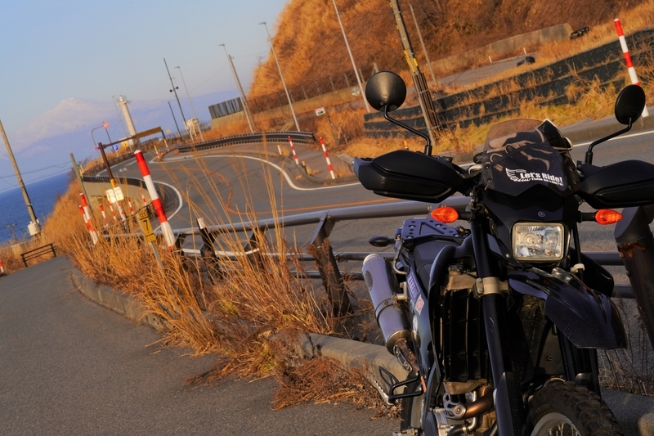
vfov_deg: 14.5
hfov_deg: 21.7
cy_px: 218
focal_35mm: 94
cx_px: 327
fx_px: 1707
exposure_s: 1/30
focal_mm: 94
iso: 100
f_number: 25
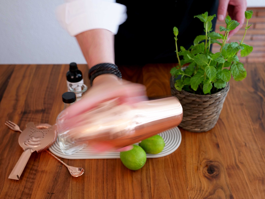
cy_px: 100
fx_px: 398
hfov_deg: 36.8
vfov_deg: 28.0
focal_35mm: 52
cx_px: 132
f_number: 2.8
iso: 250
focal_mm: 26
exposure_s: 1/60
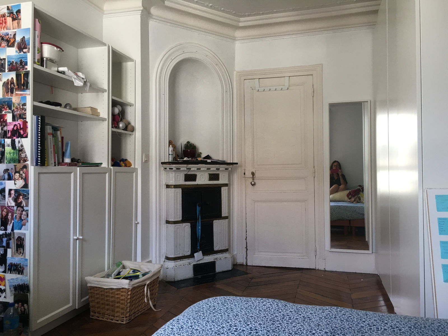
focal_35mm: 29
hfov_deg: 61.7
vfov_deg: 48.2
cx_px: 224
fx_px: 375
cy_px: 168
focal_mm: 4.15
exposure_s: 1/33
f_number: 2.2
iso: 32
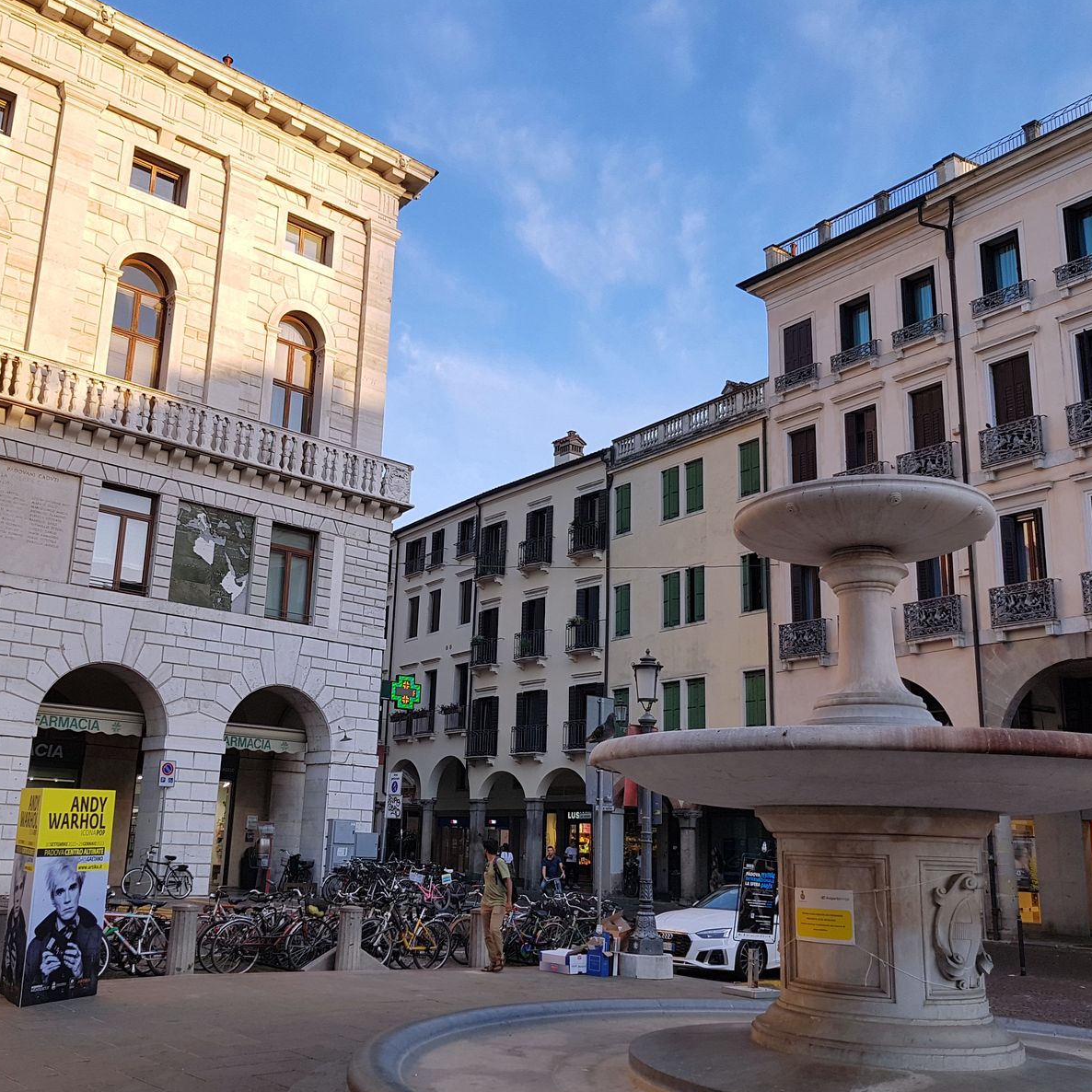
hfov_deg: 52.4
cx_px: 492
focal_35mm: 31
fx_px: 1106
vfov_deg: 52.5
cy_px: 547
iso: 50
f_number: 1.7
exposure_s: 1/456
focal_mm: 4.2
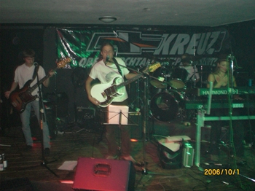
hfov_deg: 49.0
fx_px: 280
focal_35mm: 38
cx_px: 128
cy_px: 96
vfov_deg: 37.7
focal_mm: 6.3
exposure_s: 1/30
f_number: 3.1
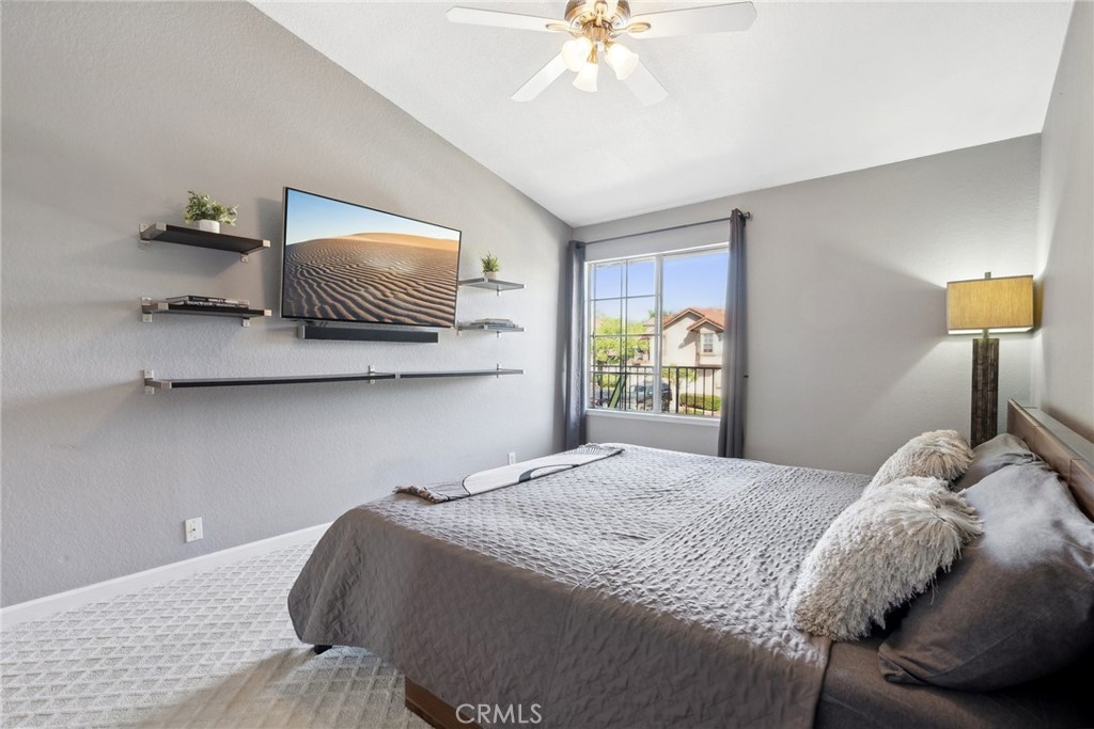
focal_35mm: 16
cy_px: 364
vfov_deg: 73.8
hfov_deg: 96.7
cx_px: 547
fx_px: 486
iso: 400
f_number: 8
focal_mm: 16
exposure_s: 1/6
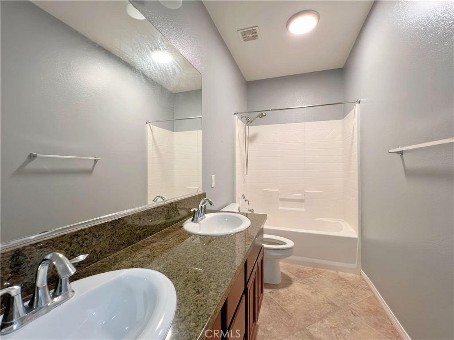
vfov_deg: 89.9
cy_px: 170
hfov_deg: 106.2
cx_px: 227
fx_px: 170
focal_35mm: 13
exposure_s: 1/60
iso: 160
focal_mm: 1.57
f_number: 1.8
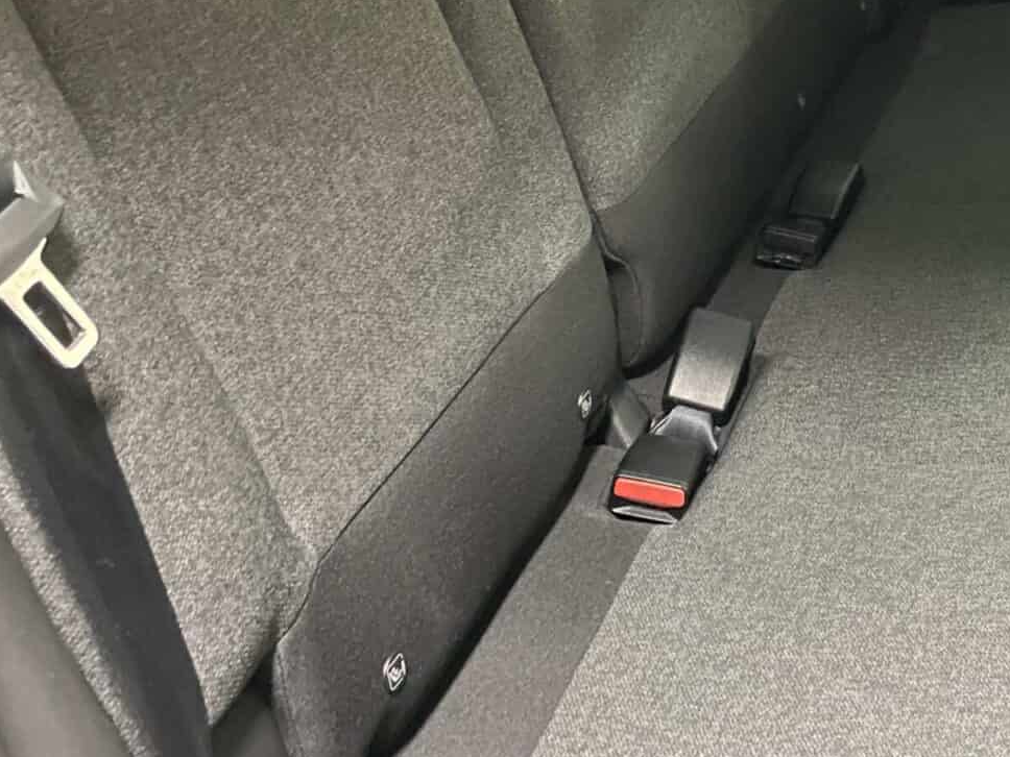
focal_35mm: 55
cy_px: 194
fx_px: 1605
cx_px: 864
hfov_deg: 33.5
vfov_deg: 26.2
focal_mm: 4.2
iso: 1250
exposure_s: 1/25
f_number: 1.6
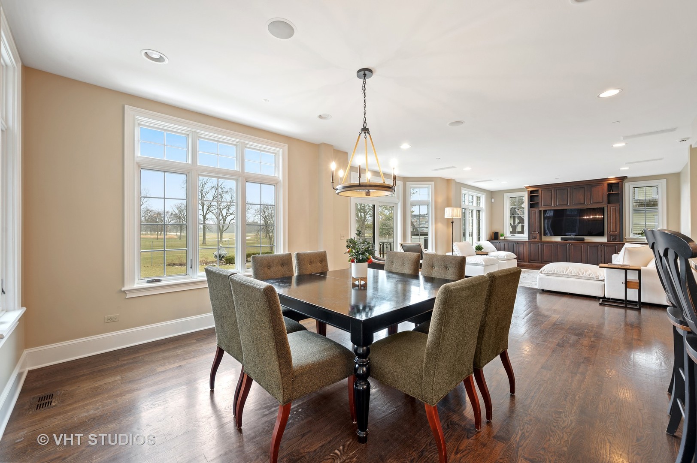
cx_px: 348
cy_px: 232
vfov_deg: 81.1
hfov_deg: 104.3
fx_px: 271
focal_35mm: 14
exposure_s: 4
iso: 100
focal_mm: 14
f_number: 9
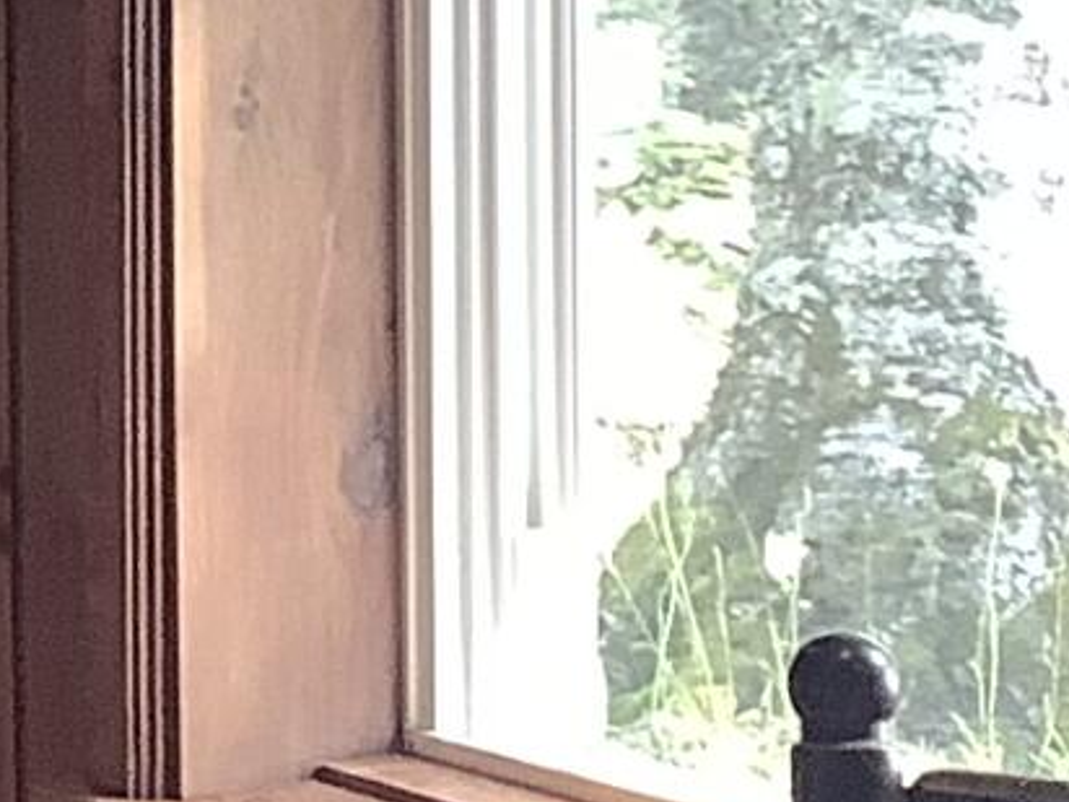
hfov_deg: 8.5
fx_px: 6979
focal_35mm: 226
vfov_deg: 6.5
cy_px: -571
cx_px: -685
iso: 80
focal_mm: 3.3
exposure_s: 1/50
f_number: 2.4
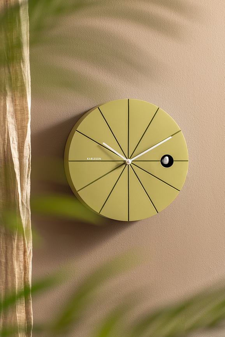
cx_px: 112
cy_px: 168
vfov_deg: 13.2
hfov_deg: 8.9
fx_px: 1453
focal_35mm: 155
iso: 31
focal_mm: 155
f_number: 4
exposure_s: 1/100
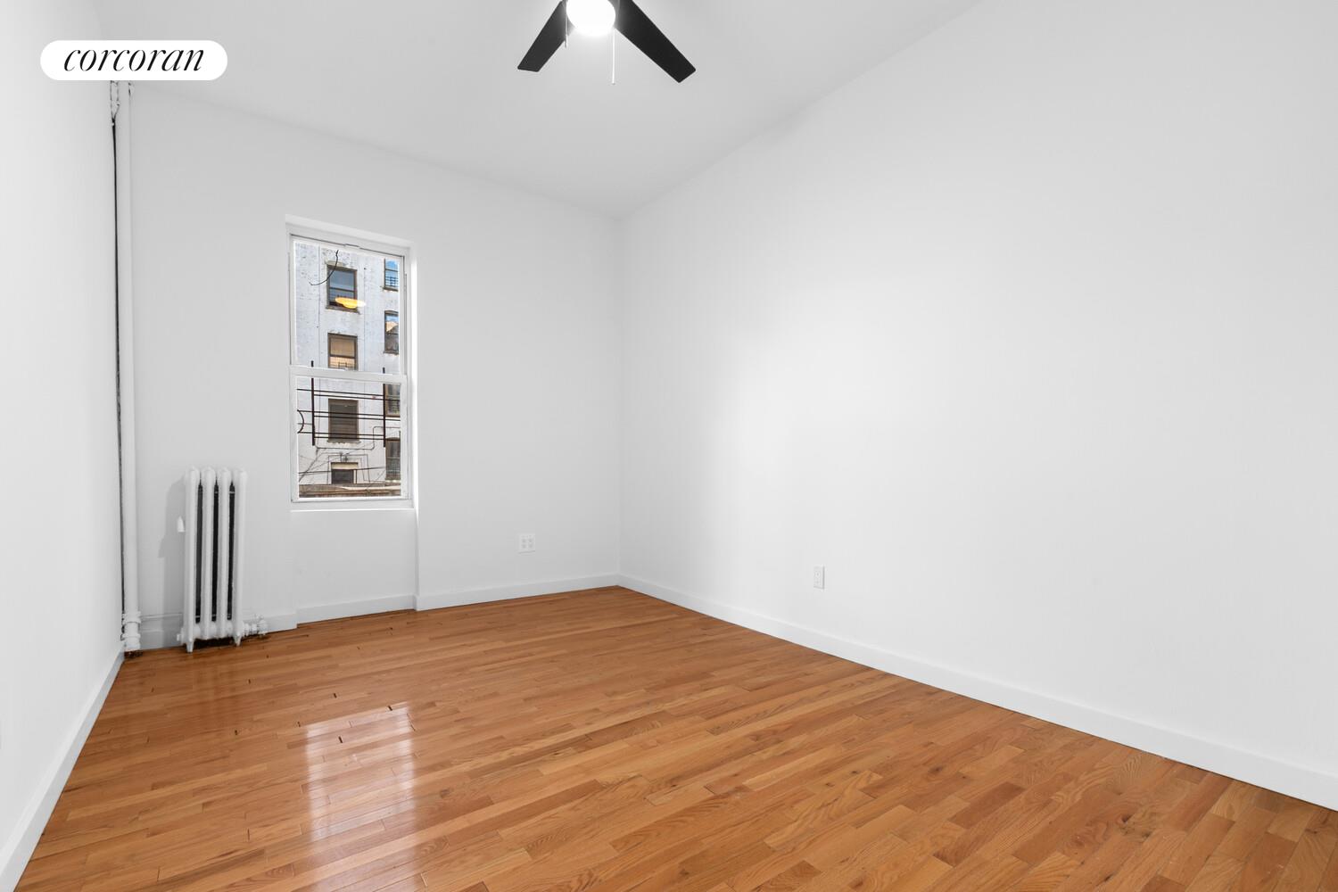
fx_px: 557
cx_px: 669
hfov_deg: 100.4
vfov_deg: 77.3
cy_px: 446
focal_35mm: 15
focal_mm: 10
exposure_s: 1
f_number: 11
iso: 200
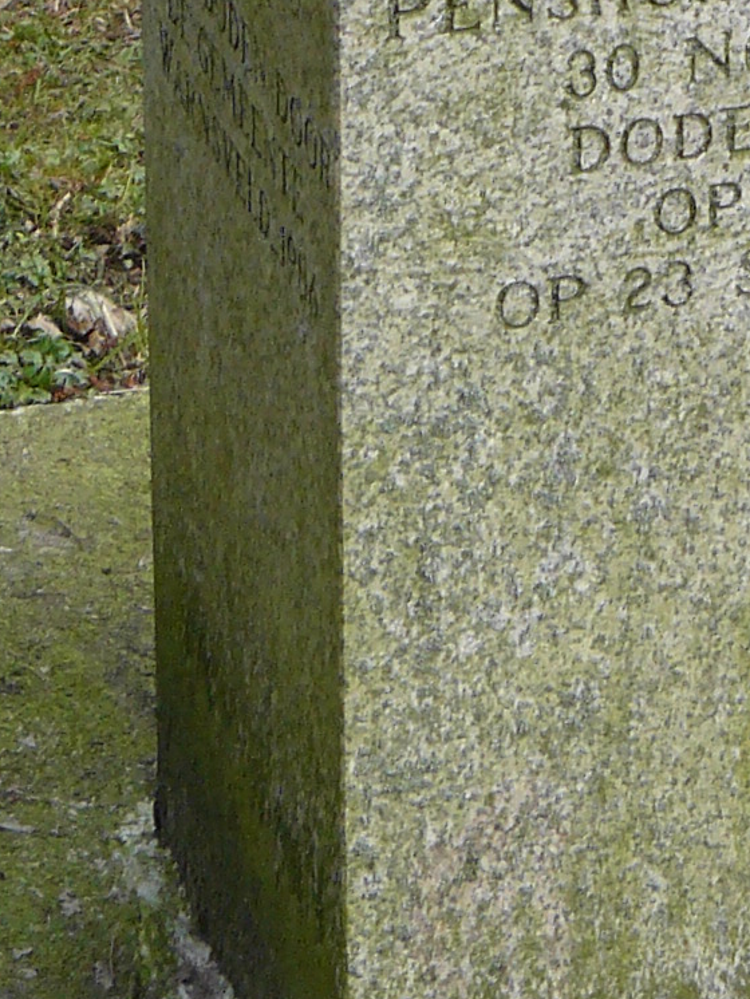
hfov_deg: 8.3
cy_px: -485
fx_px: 5110
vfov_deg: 10.8
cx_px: 783
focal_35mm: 177
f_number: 4.5
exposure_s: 1/200
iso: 100
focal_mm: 7.1
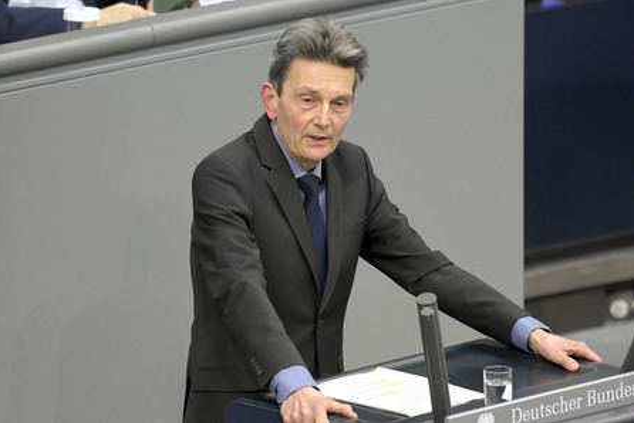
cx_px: 315
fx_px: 7295
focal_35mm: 414
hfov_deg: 5.0
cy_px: 212
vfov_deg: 3.3
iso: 8000
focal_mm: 410
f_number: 5.6
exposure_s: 1/400
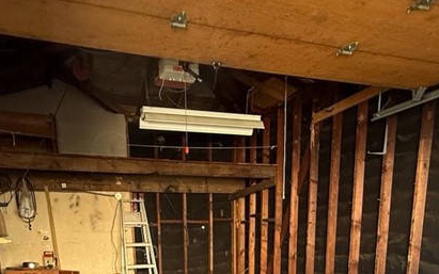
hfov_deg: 52.7
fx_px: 443
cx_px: 226
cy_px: 346
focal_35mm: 37
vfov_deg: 28.8
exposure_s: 1/99
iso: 250
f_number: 2.2
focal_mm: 2.22
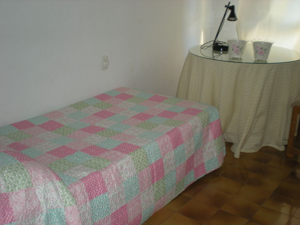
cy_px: 112
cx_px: 150
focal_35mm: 44
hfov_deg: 42.9
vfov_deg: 32.9
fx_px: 381
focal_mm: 7.4
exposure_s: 1/30
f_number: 3.5
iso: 93
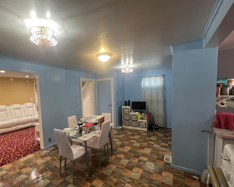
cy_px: 100
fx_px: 111
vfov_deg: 80.3
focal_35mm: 16
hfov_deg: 92.2
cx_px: 97
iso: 160
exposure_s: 1/60
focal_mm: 1.57
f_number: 1.8
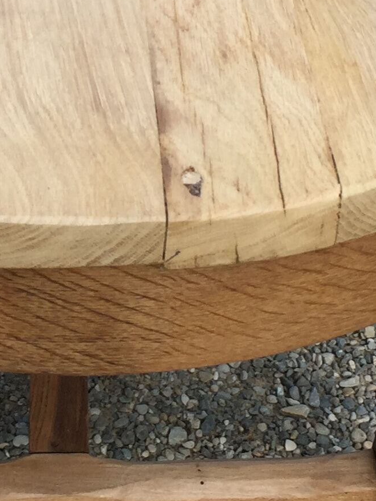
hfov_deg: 13.7
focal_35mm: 108
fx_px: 1564
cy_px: 74
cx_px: 113
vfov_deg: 18.0
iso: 32
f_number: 2.2
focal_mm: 4.15
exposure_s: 1/455
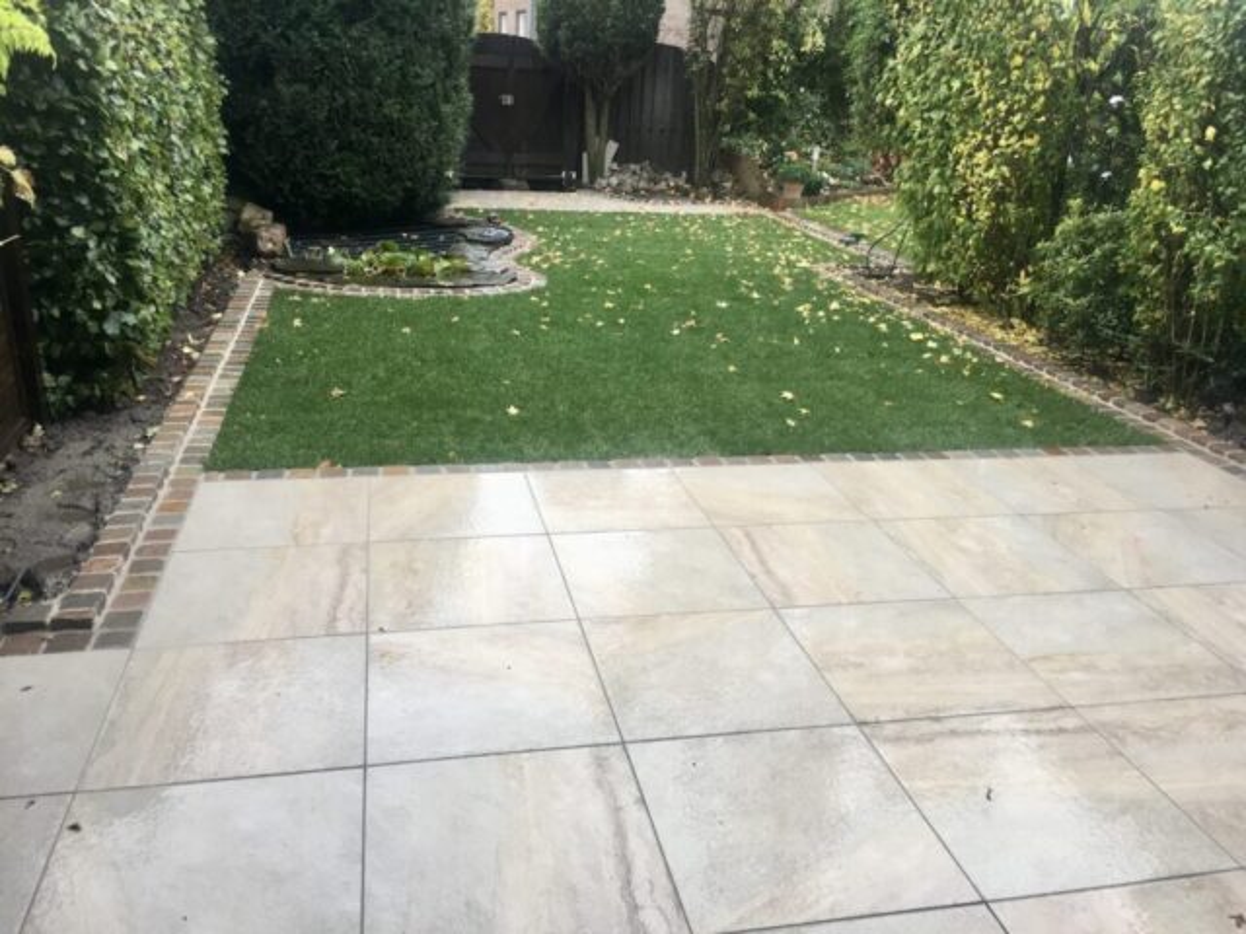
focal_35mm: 29
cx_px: 623
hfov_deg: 61.7
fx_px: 1044
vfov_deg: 48.2
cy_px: 467
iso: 40
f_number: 2.2
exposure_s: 1/100
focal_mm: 4.15
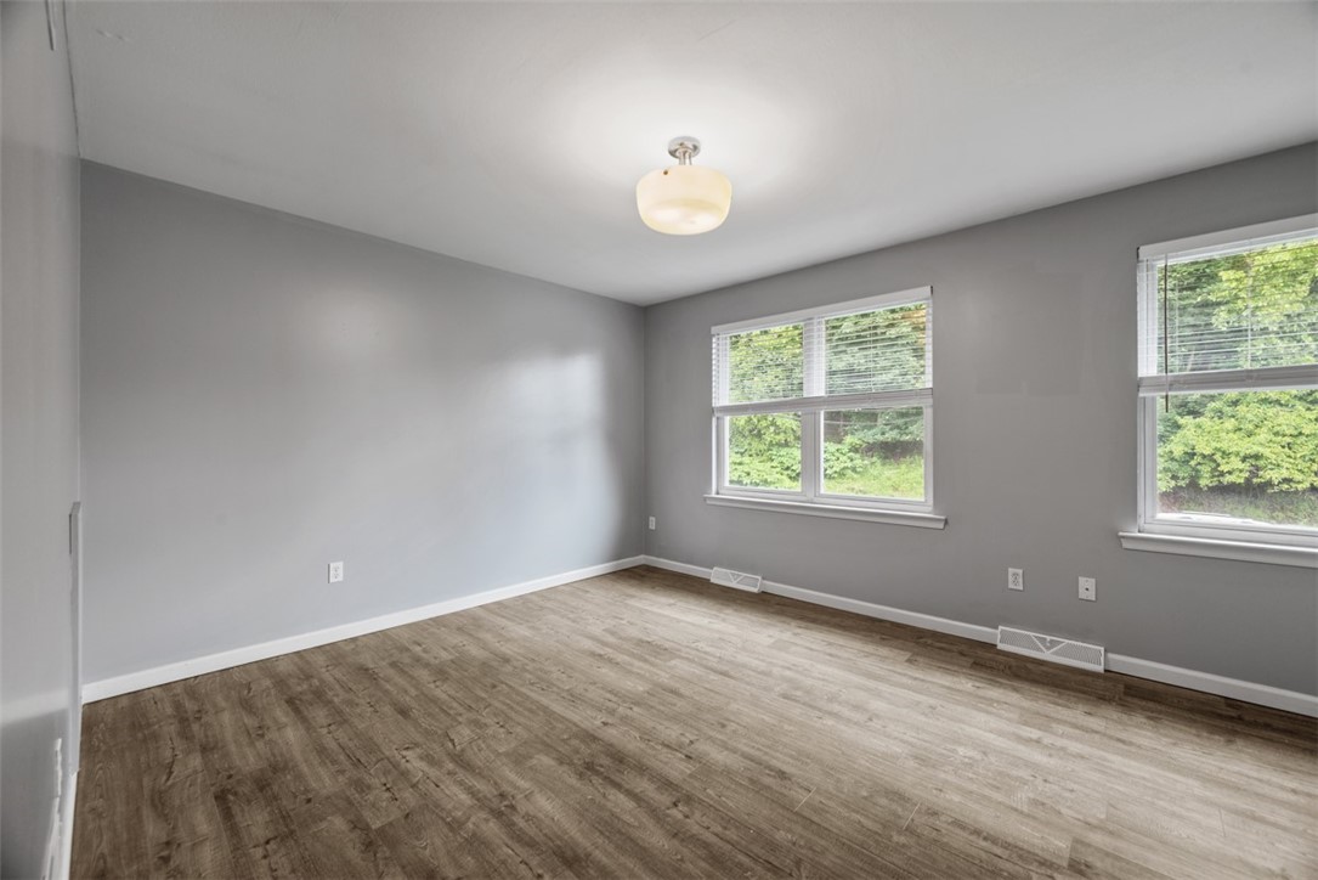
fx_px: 513
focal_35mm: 14
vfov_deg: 81.2
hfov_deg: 104.2
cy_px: 440
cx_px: 659
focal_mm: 14
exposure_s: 1/1.25
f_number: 8
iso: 400
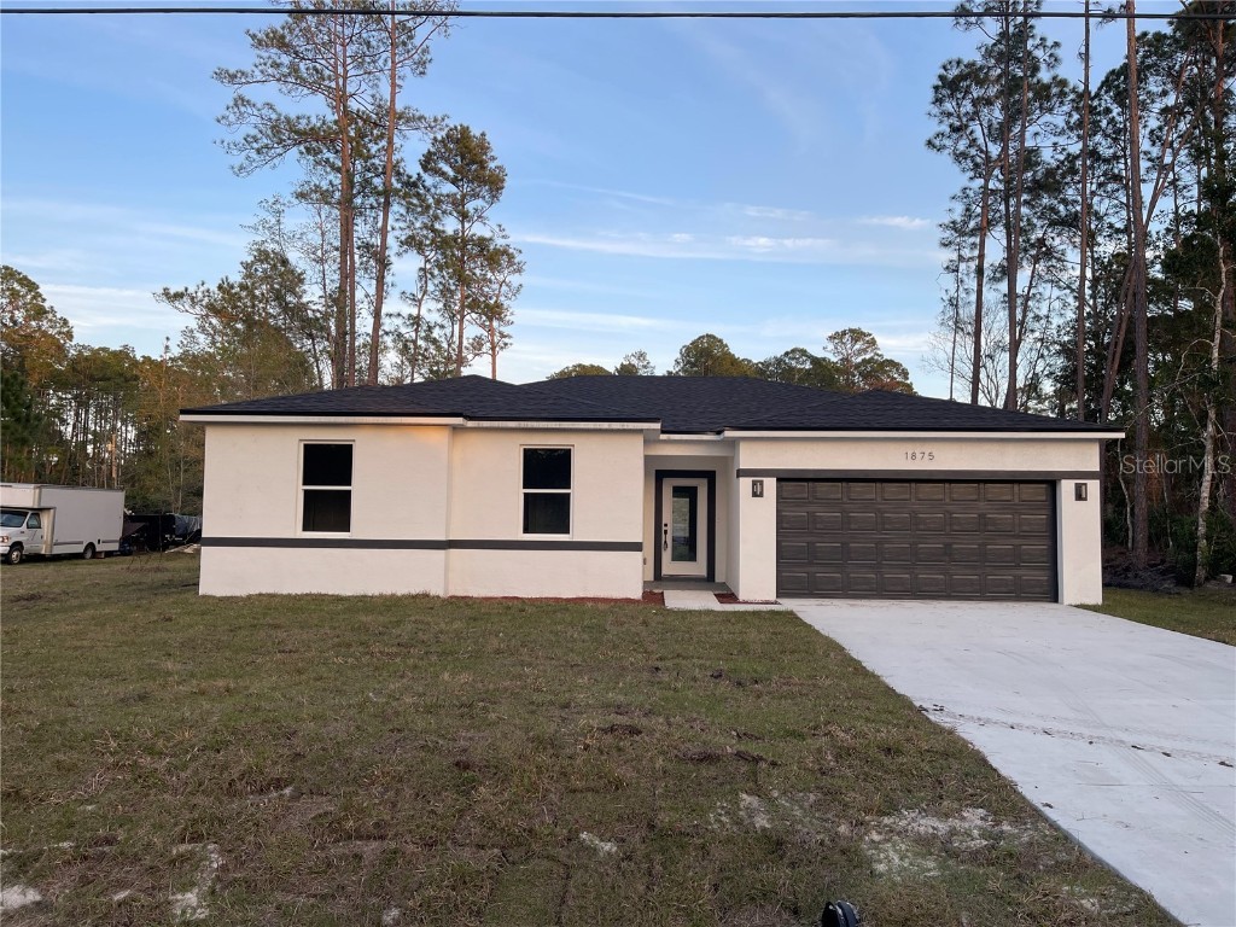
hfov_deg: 67.3
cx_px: 618
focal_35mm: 26
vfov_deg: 53.1
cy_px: 464
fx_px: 928
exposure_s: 1/545
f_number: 1.6
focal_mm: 5.1
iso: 32
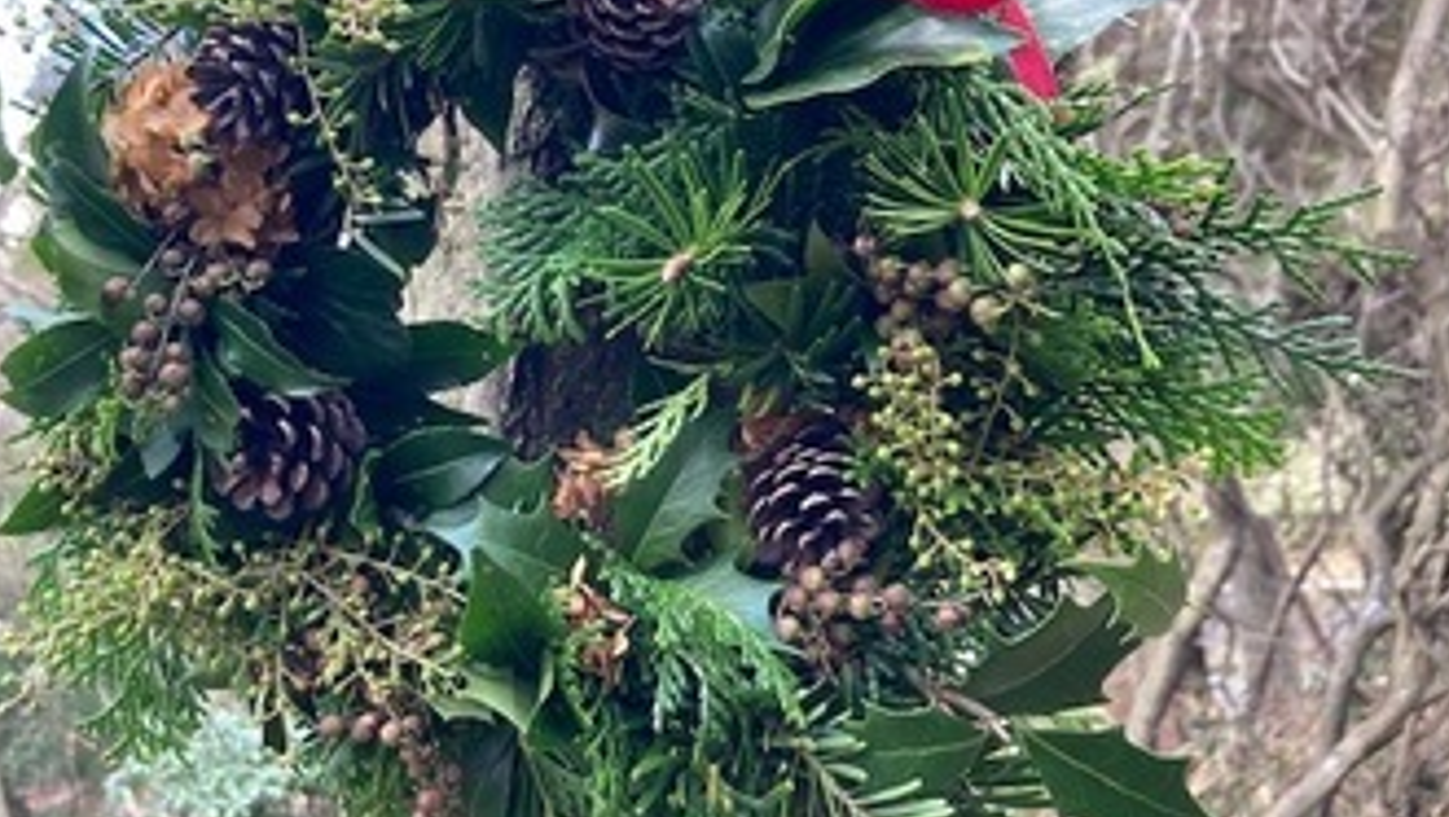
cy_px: 334
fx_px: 1422
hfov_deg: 53.8
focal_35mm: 37
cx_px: 624
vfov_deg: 32.0
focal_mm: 3.99
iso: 80
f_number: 1.8
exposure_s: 1/86
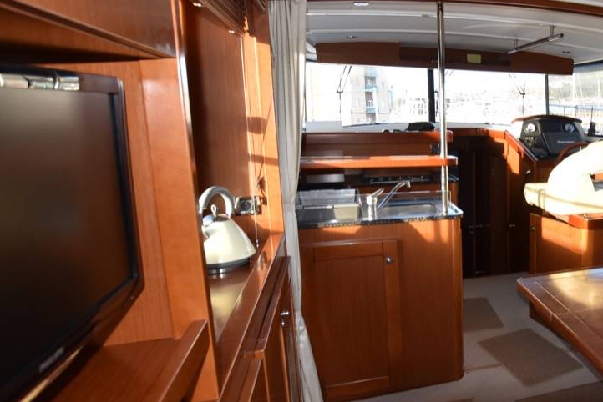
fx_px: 452
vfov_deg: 48.0
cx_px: 530
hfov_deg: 58.7
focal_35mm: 27
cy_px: 204
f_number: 5.6
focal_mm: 10
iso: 500
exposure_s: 1/125
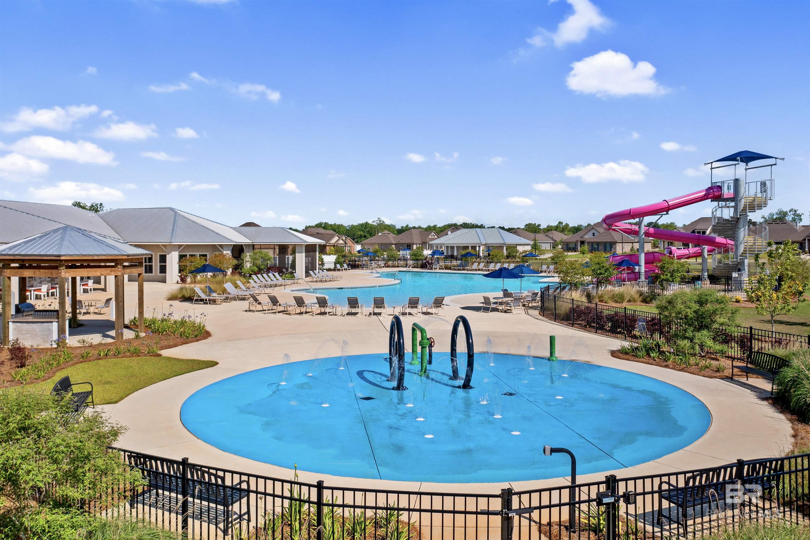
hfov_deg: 65.5
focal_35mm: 28
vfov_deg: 46.4
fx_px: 630
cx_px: 405
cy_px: 270
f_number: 4
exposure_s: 1/50
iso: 100
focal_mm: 10.26
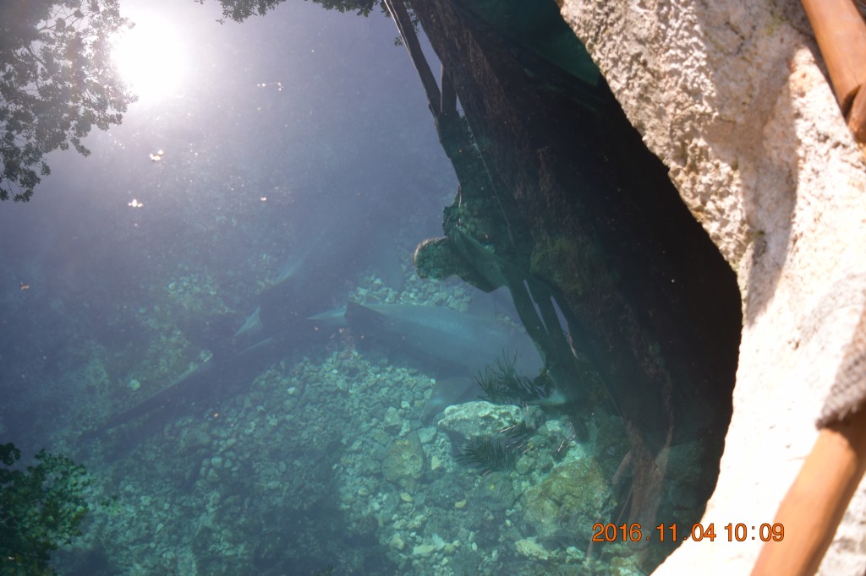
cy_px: 288
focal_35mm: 33
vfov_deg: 39.9
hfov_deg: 57.2
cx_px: 433
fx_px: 794
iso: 200
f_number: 3.8
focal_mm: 22
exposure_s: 1/500
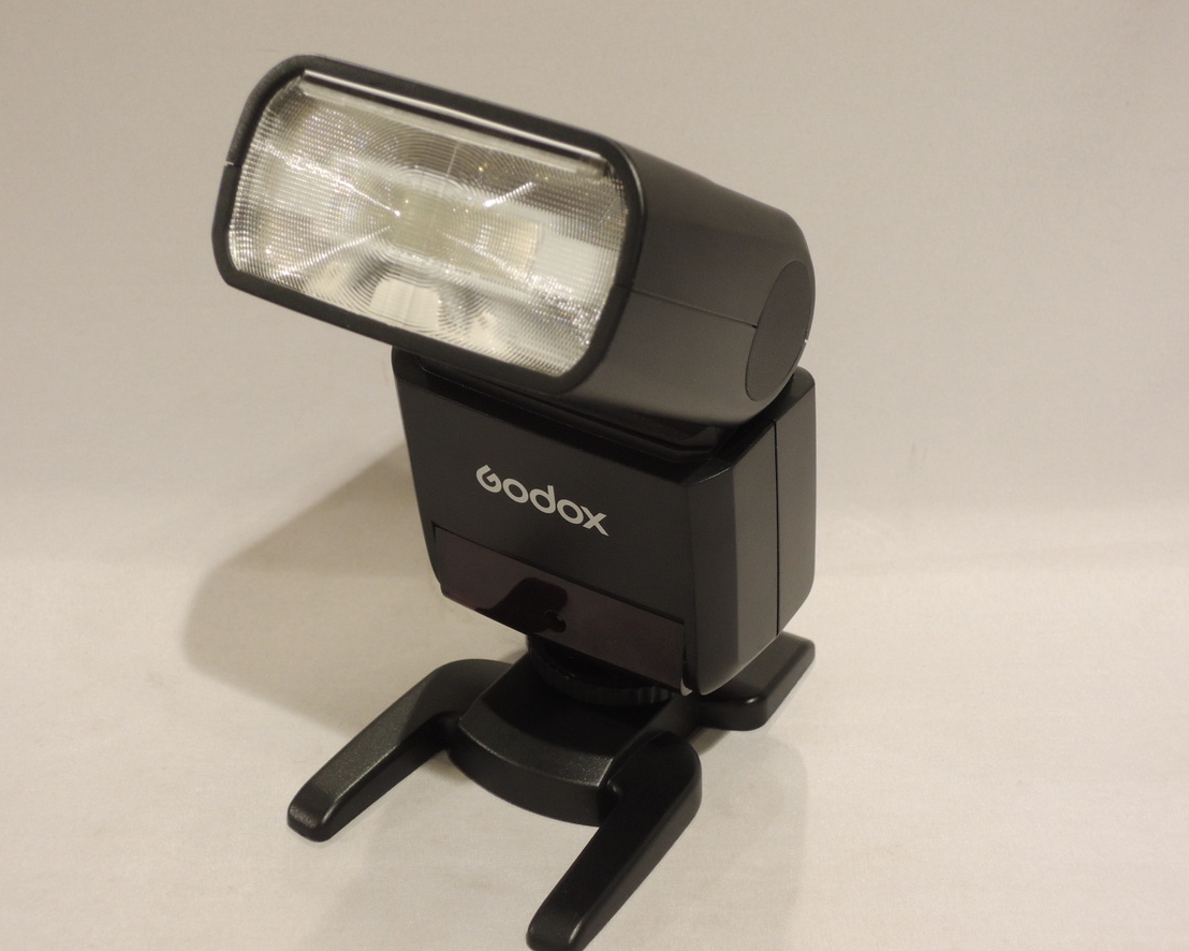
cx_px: 570
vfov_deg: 20.7
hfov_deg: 25.7
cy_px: 478
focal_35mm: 74
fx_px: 2604
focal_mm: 12.5
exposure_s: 1/100
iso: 360
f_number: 4.5
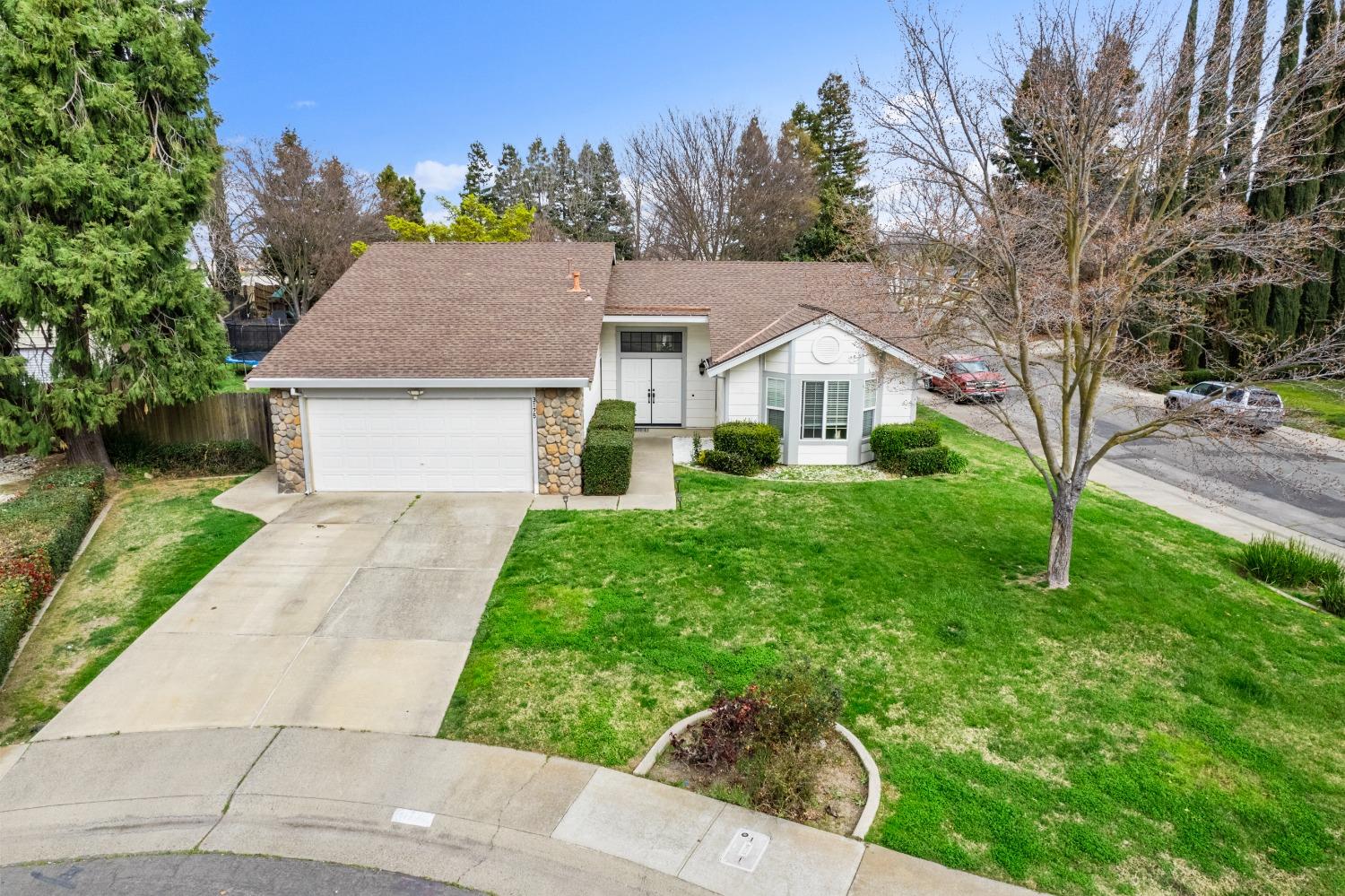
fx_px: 822
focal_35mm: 22
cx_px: 672
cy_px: 448
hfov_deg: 78.6
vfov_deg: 57.2
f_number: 2.8
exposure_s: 1/1000
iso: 120
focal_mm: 8.38
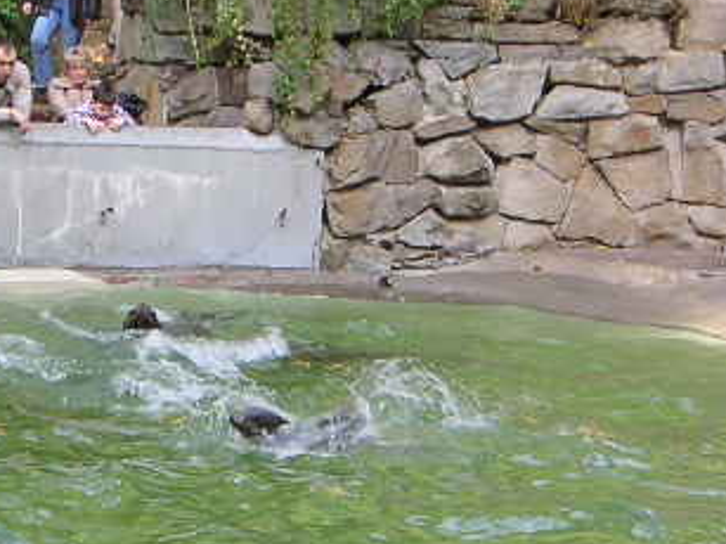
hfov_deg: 16.5
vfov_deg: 12.4
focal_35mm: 119
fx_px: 2495
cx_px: 158
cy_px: 454
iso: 64
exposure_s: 1/90
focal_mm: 7.5
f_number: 3.2
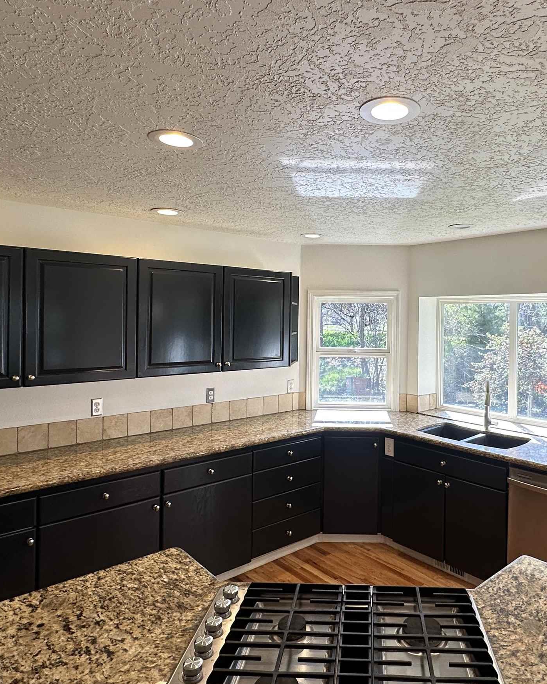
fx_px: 486
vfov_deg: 70.2
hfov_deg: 57.8
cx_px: 353
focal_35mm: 24
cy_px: 319
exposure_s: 1/120
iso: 50
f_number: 2.2
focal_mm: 2.22
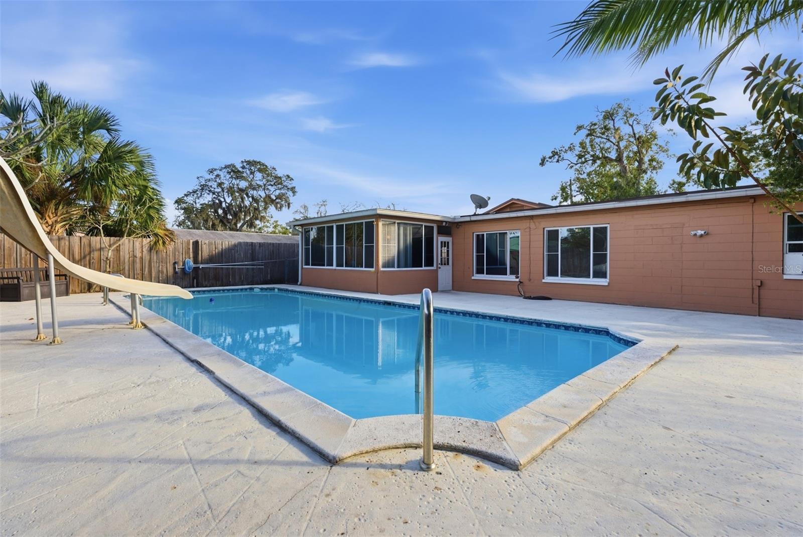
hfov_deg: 96.7
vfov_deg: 73.8
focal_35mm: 16
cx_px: 402
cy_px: 268
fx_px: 357
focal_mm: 16
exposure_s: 1/1250
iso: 400
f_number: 9
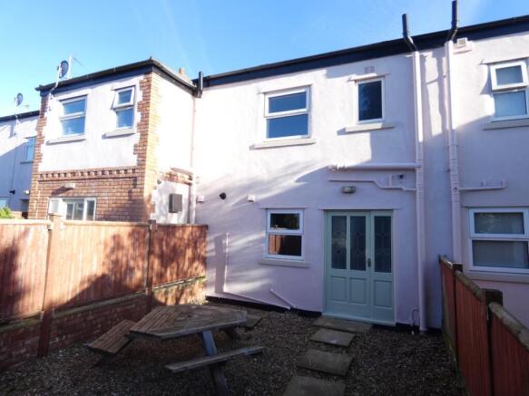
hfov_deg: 81.8
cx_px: 264
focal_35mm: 20
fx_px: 306
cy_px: 198
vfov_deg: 66.0
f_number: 2.8
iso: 80
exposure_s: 1/320
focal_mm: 3.6
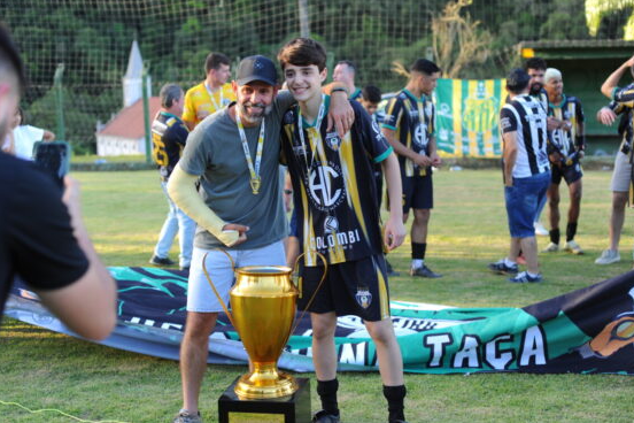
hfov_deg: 37.5
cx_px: 313
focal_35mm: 53
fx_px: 933
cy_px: 201
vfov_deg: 25.5
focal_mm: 50
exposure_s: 1/200
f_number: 3.2
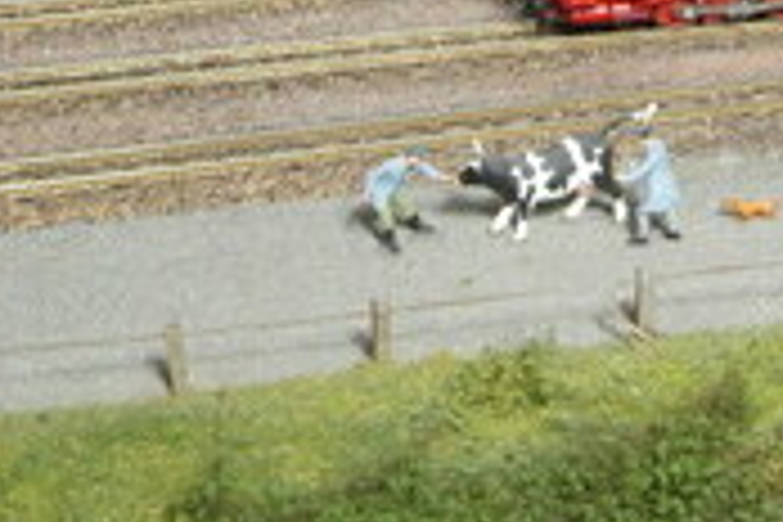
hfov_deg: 12.4
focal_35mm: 162
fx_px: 3523
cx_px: 940
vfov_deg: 8.3
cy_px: -216
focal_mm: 31
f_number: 22
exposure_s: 1/6
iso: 200
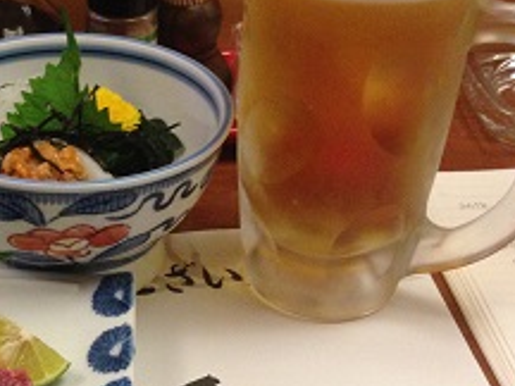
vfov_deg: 19.6
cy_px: 231
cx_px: 124
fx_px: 1116
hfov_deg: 25.7
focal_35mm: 75
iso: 320
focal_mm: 4.12
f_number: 2.4
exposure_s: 1/20
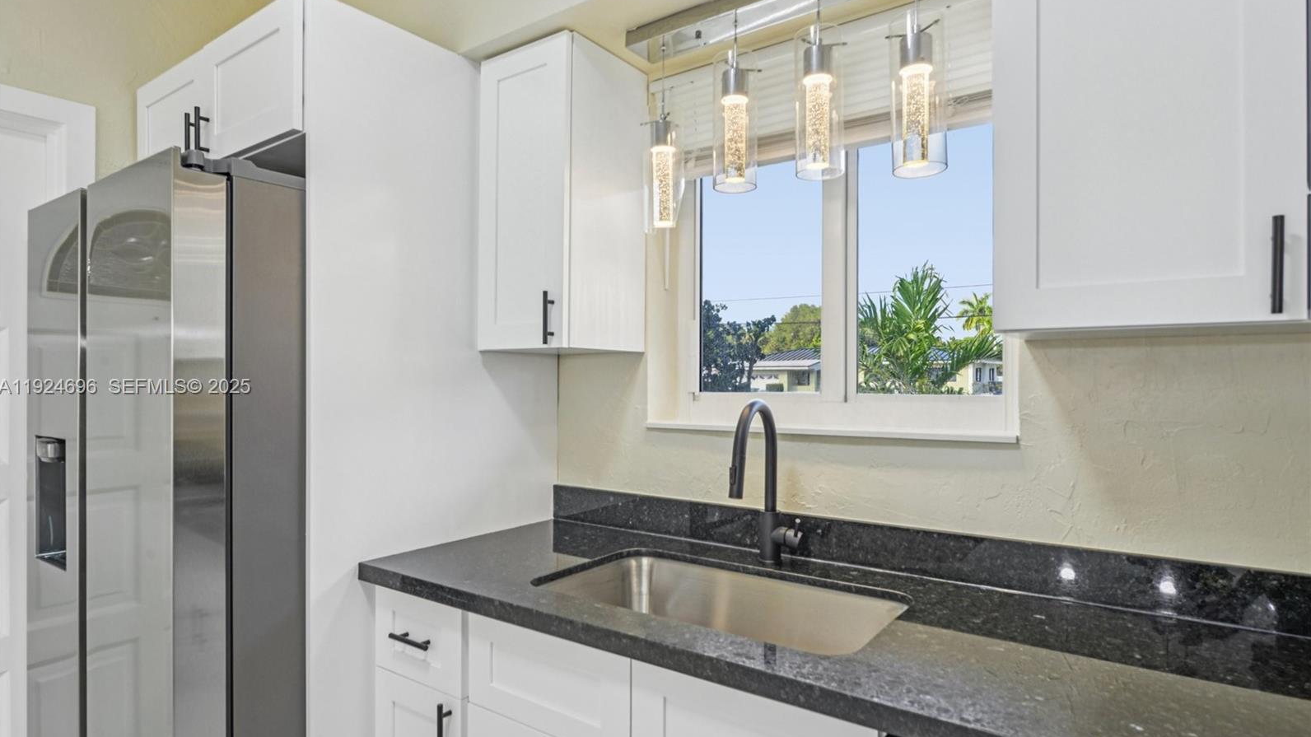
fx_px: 695
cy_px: 388
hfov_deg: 86.6
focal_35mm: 20
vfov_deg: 55.8
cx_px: 653
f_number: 9
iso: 200
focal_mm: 19
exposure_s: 1/50
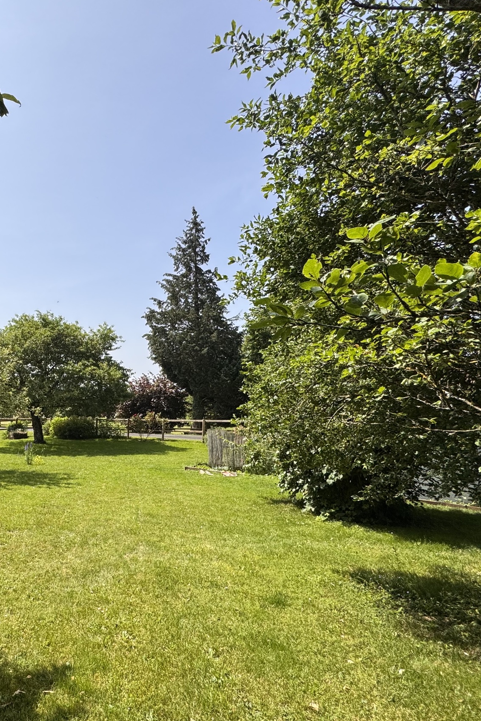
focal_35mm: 22
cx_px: 54
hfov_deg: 51.1
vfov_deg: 78.5
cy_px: 380
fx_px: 441
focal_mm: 2.22
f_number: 2.2
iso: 40
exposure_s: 1/2028
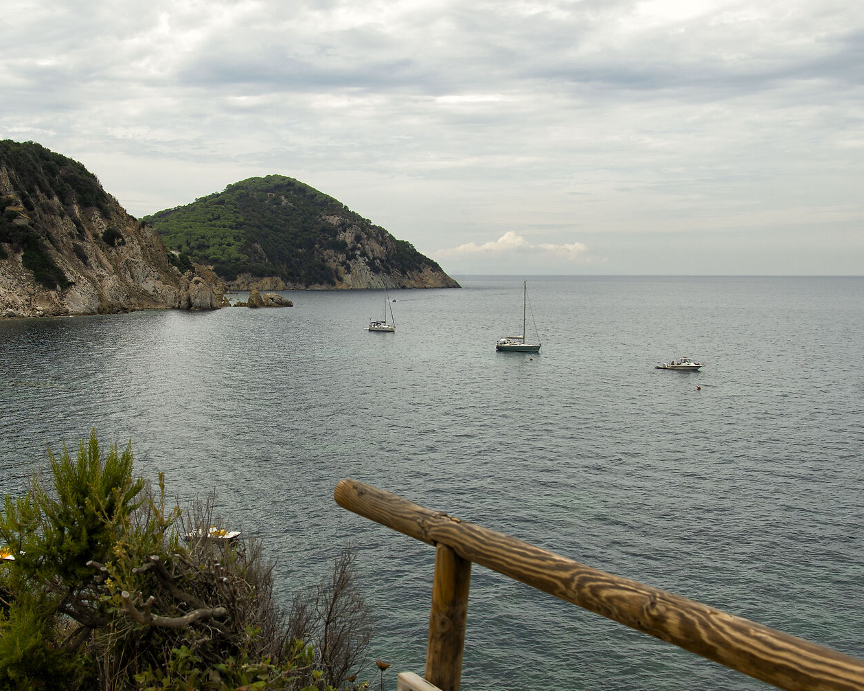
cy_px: 389
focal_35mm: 43
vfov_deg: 34.8
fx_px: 1099
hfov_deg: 42.3
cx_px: 287
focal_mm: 24
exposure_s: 1/400
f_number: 7.1
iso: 100
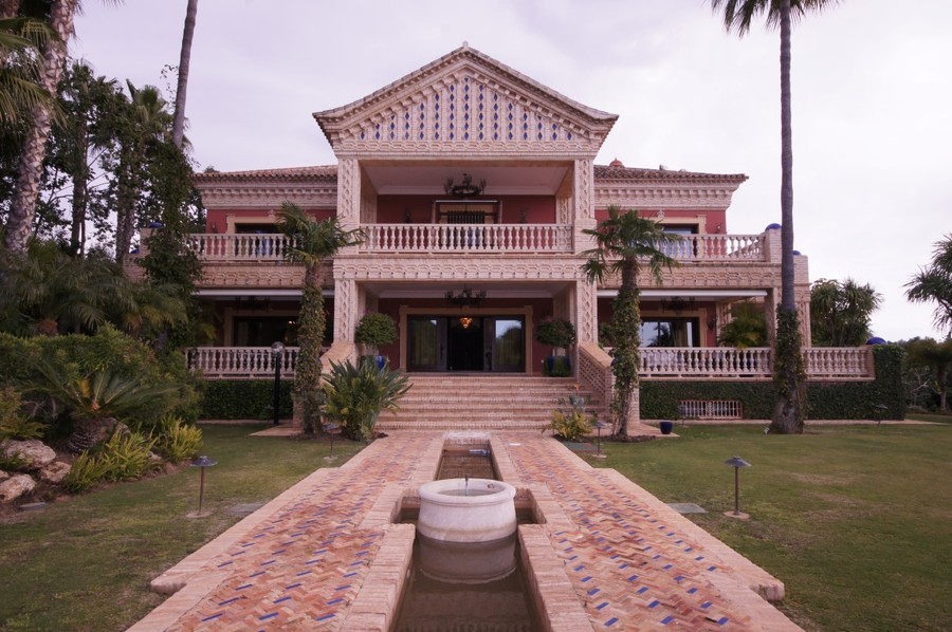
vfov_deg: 63.1
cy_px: 316
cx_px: 476
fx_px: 515
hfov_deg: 85.5
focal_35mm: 20
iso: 200
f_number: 14
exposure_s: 1/100
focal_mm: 13
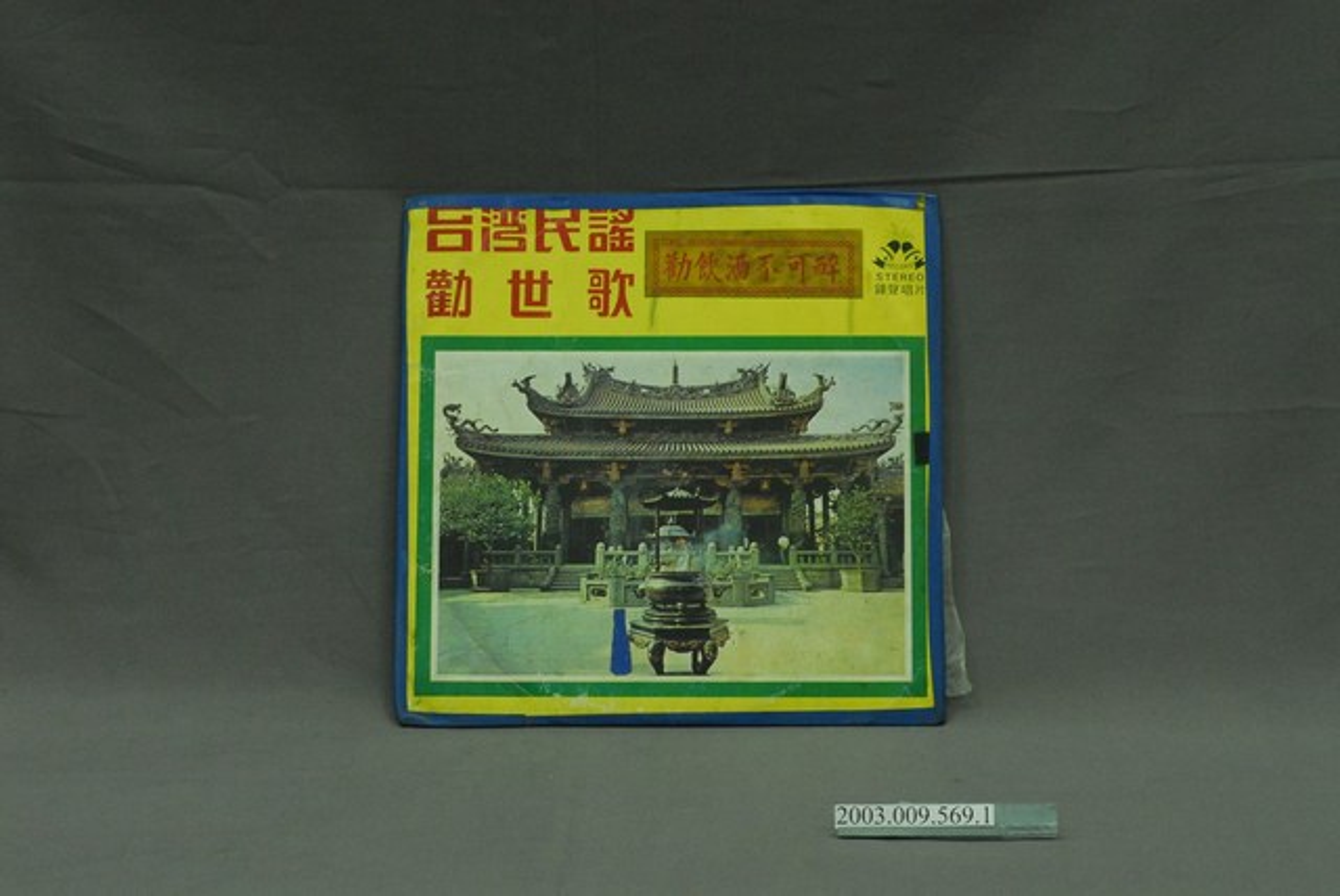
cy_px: 448
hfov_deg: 22.6
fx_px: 3353
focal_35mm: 90
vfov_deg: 15.2
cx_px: 670
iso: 1000
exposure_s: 1/20
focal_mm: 60
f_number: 10
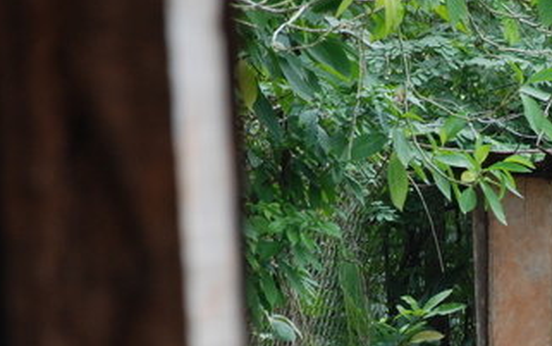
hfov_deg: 4.8
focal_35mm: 439
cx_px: 631
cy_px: 498
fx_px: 6608
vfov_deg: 3.0
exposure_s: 1/125
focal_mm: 90
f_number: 5.6
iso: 280
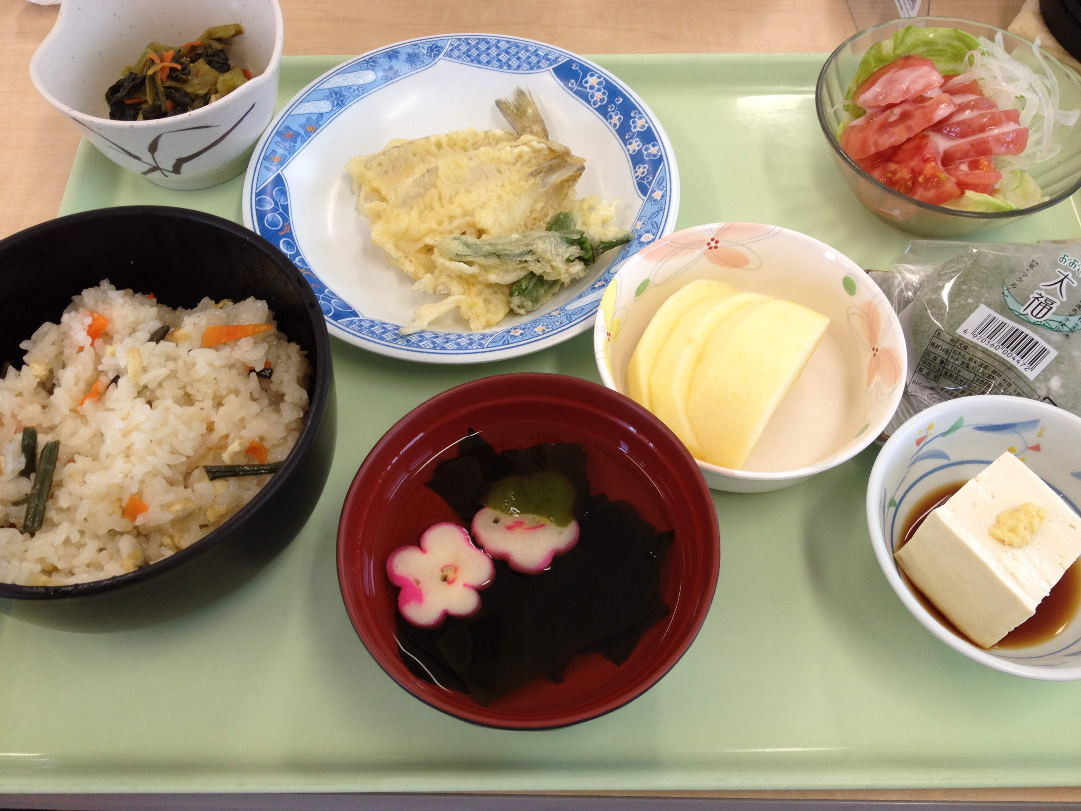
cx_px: 540
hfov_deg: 52.6
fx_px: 1093
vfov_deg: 40.7
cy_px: 406
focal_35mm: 35
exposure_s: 1/60
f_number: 2.4
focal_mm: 4.28
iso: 64
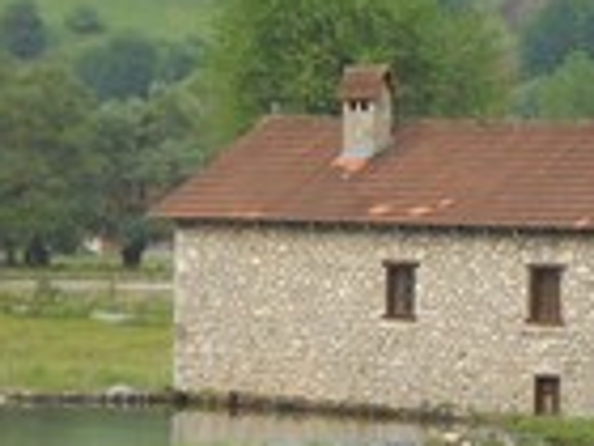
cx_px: 810
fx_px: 5165
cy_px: 480
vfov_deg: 4.9
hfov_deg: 6.5
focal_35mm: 301
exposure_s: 1/60
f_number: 5.3
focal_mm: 17.48
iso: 77
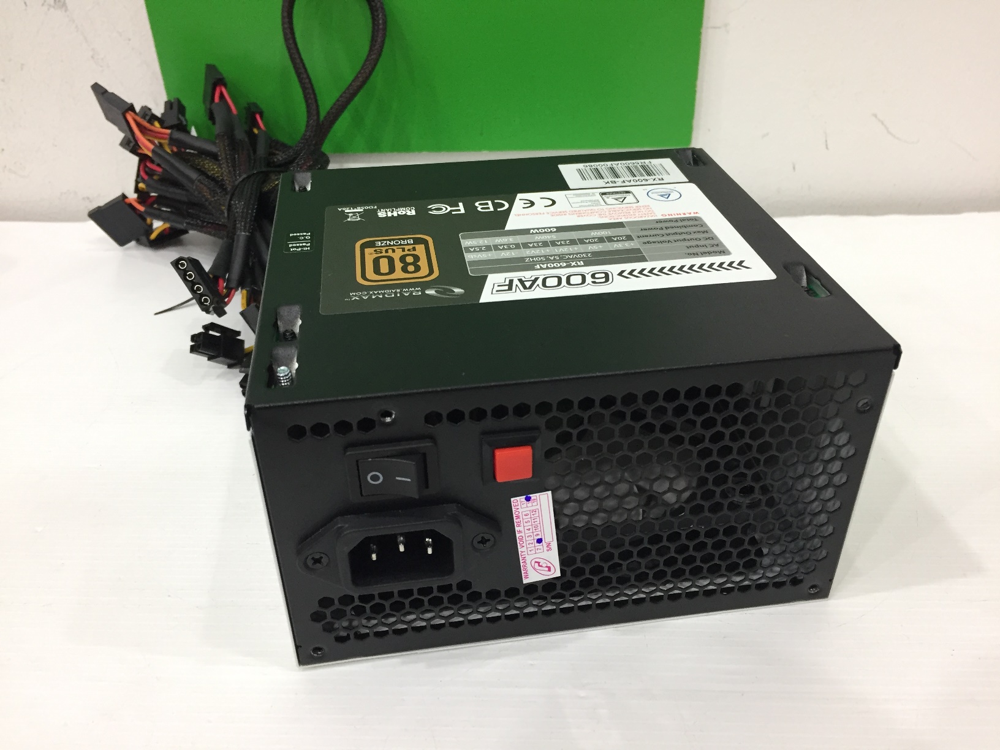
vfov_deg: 48.2
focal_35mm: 29
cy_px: 375
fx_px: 838
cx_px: 500
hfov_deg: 61.7
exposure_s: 1/30
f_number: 2.2
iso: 100
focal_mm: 4.15
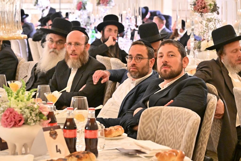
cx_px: 120
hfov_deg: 23.1
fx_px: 589
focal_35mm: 88
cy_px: 80
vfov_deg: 15.5
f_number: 4
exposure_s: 1/160
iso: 3200
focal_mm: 59
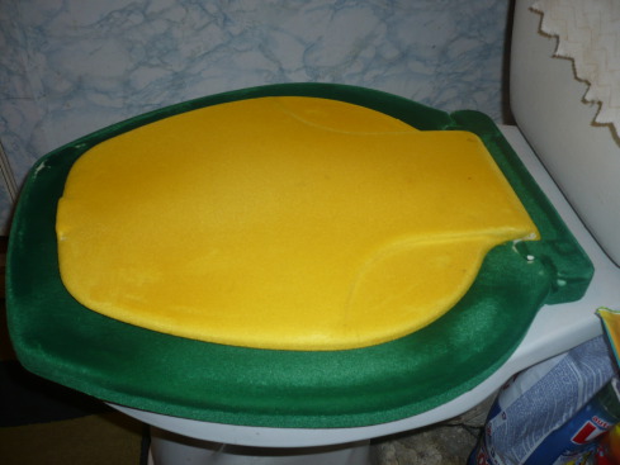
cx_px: 310
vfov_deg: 40.7
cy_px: 232
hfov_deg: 52.6
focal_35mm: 35
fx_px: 627
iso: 100
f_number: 2.8
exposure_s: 1/30
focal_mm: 5.8
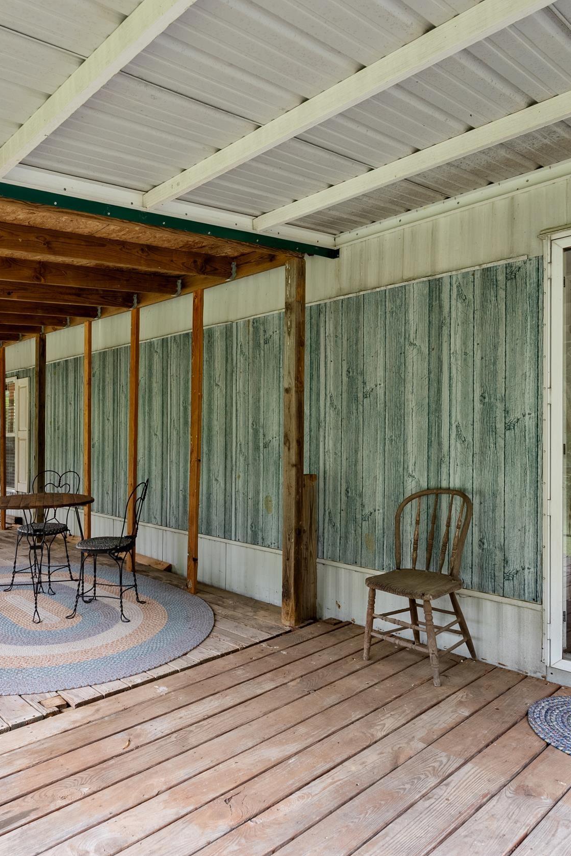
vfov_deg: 73.7
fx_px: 571
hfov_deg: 52.4
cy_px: 428
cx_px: 205
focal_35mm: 24
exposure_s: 1/4
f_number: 9
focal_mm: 16
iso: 250
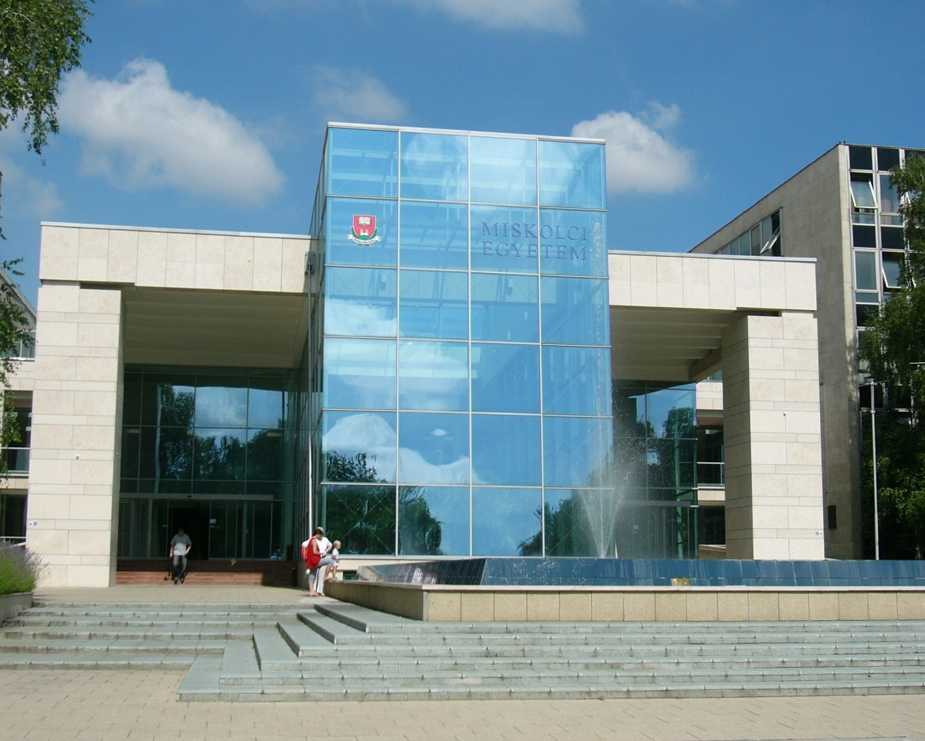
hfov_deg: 38.8
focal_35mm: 48
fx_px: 1314
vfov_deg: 31.5
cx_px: 456
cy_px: 370
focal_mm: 7.6
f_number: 9
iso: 50
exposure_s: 1/160
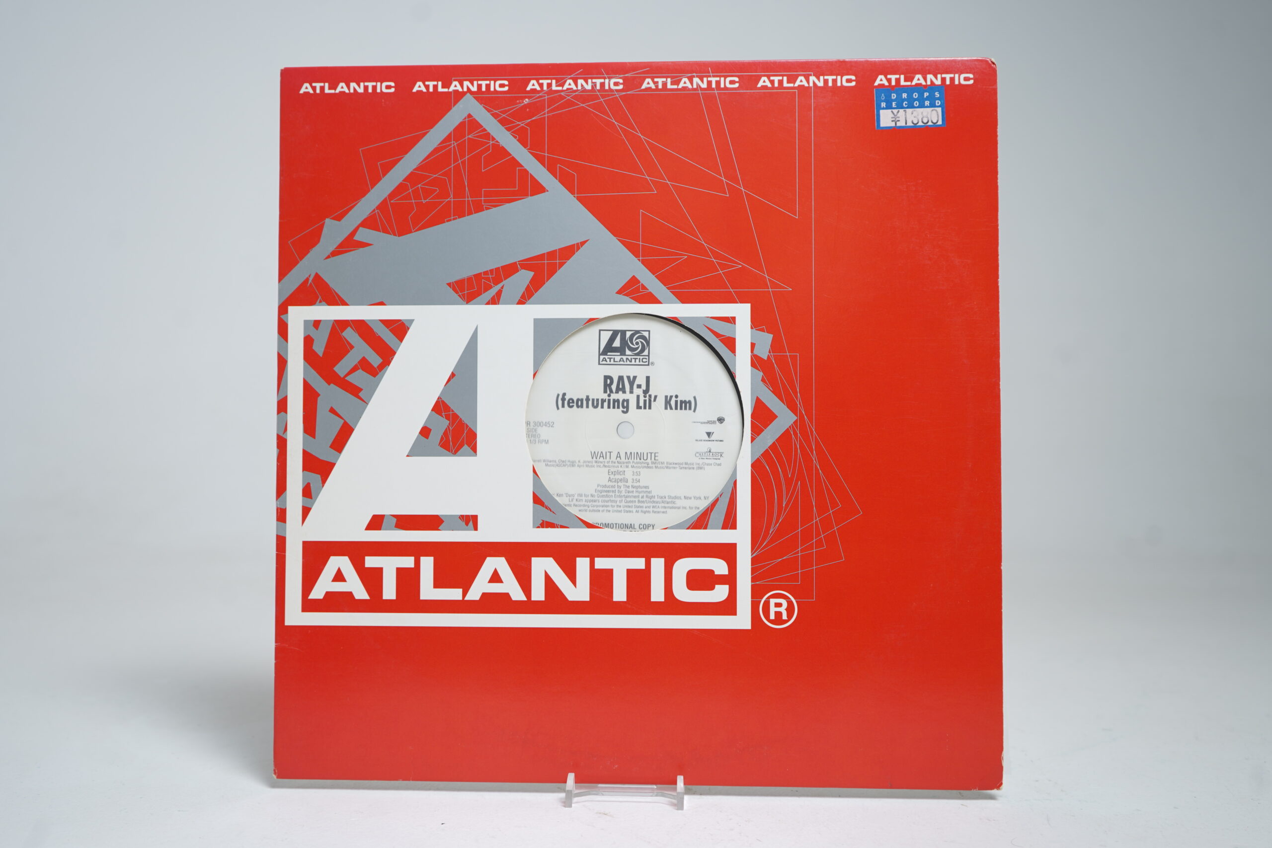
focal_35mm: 33
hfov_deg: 57.2
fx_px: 1166
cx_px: 636
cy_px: 424
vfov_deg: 40.0
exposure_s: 1/6
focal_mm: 33
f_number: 5
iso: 64
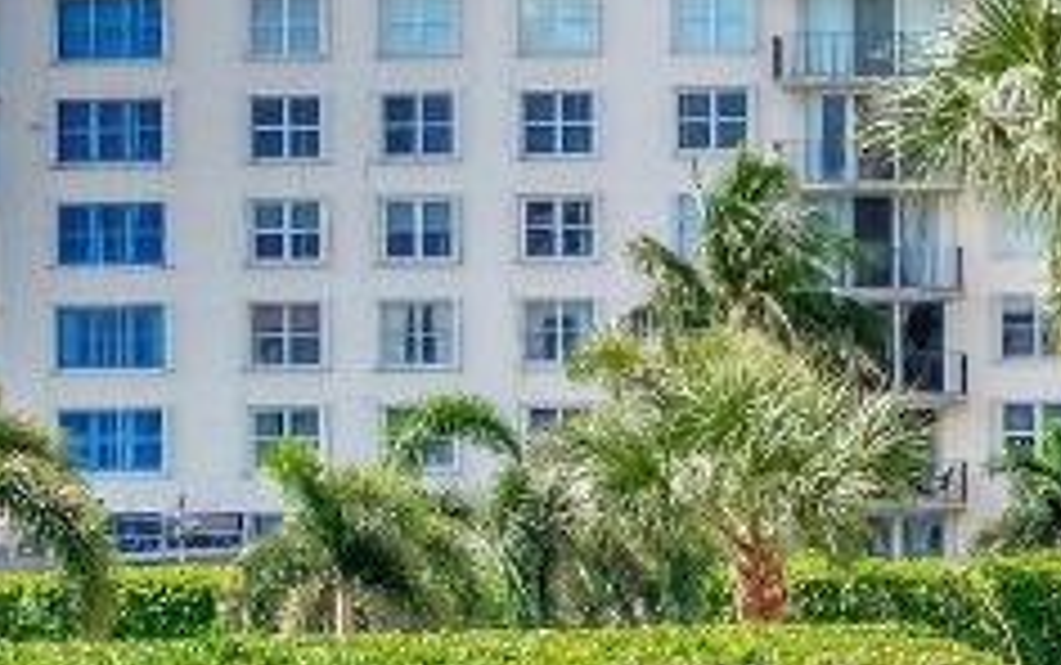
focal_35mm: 179
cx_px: 573
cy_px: -148
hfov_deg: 11.7
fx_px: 5181
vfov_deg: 7.3
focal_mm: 24
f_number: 8
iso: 640
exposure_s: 1/1600
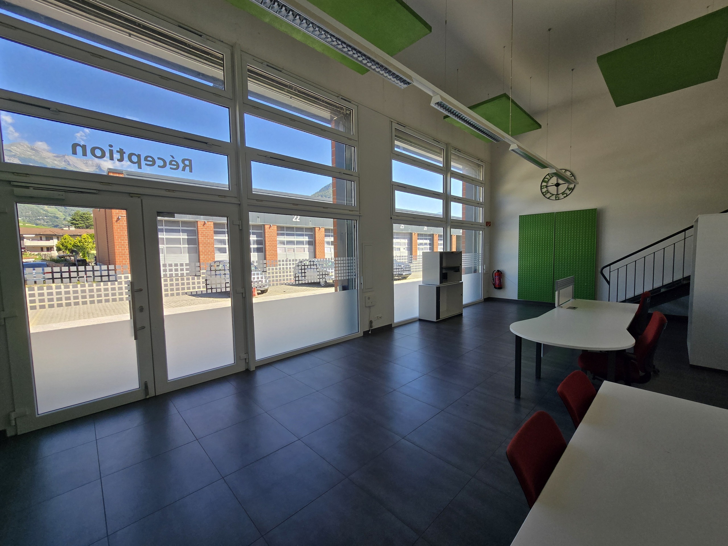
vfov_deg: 89.9
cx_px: 364
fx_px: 273
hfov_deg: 106.2
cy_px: 273
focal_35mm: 13
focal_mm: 2.2
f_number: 2.2
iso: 50
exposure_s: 1/437
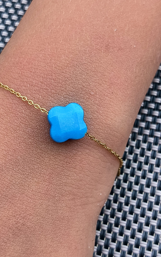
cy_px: 131
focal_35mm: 26
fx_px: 182
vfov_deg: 70.4
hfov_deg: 47.3
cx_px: 64
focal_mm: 5.24
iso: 102
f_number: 1.7
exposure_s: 1/100
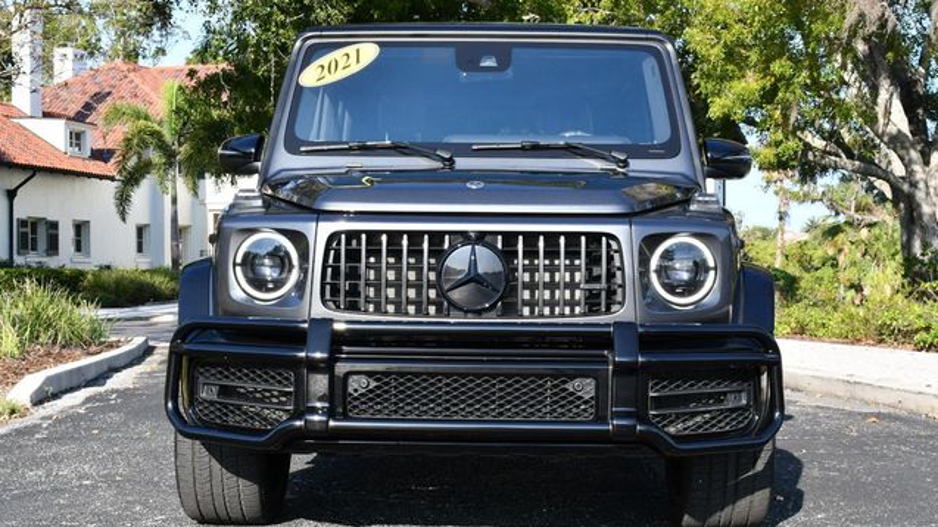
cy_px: 265
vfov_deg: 20.4
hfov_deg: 35.5
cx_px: 468
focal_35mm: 59
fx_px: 1467
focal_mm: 28
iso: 200
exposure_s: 1/250
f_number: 8
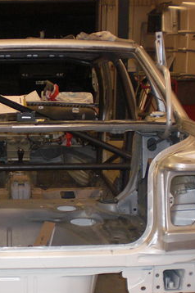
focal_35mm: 67
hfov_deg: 19.9
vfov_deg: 29.9
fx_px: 545
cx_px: 20
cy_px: 191
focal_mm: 6.3
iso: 200
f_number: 3.1
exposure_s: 1/60
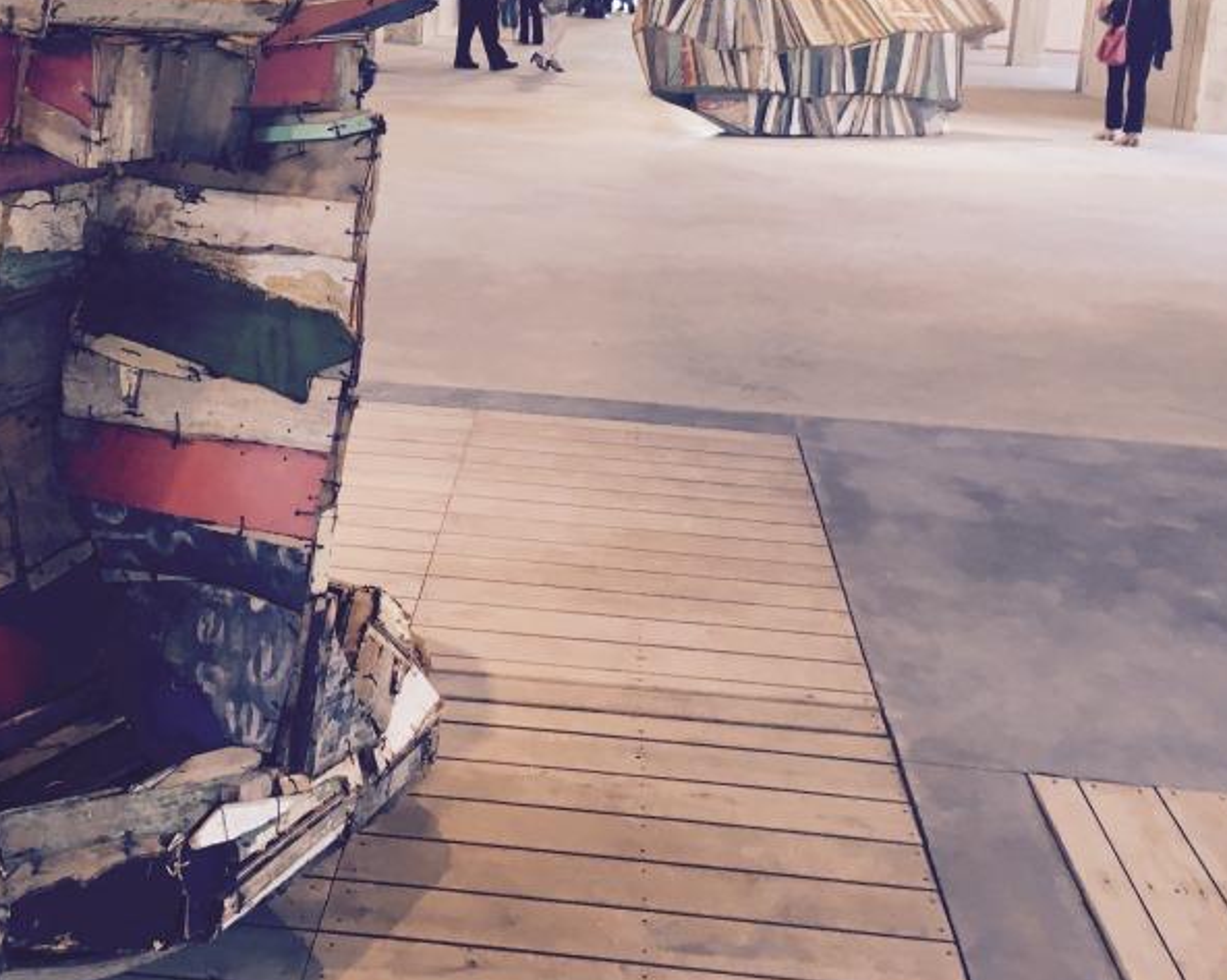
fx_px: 1779
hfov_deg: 38.0
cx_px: 522
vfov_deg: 30.2
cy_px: 218
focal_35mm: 49
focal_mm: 4.15
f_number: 2.2
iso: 80
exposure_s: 1/33
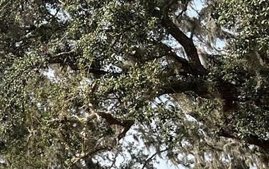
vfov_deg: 11.0
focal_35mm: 116
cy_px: 236
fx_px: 851
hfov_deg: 14.6
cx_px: -282
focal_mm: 5.1
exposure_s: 1/2062
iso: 50
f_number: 1.6
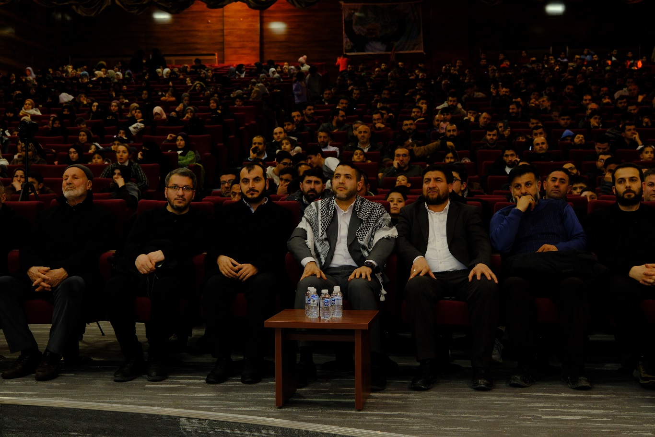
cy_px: 218
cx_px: 328
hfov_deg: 38.9
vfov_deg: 26.5
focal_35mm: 51
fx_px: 928
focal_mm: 34.2
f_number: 4
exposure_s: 1/20
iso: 1250
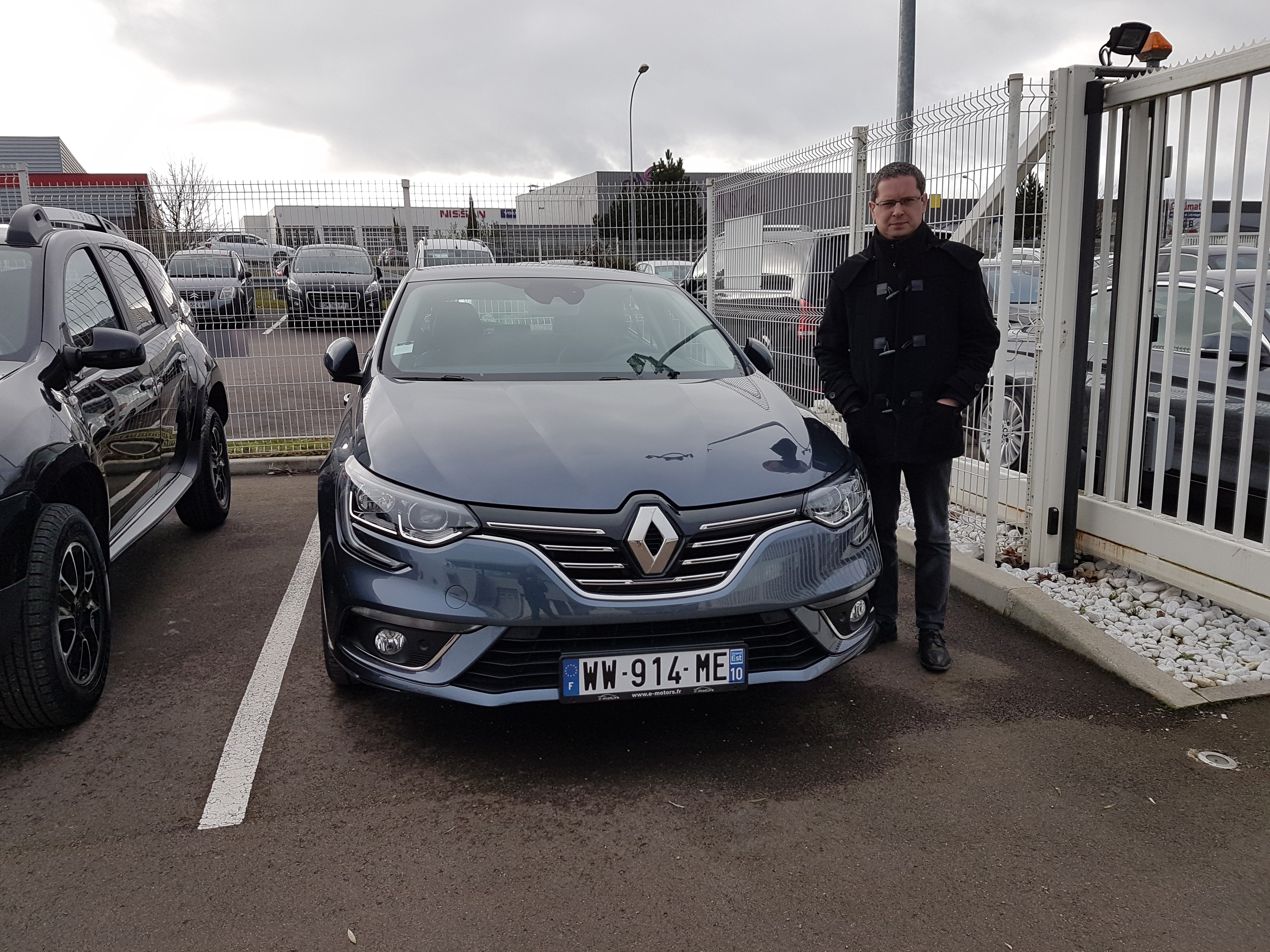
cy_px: 476
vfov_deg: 53.1
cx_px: 635
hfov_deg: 67.3
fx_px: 954
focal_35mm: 26
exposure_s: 1/1060
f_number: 1.7
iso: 40
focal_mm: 4.2
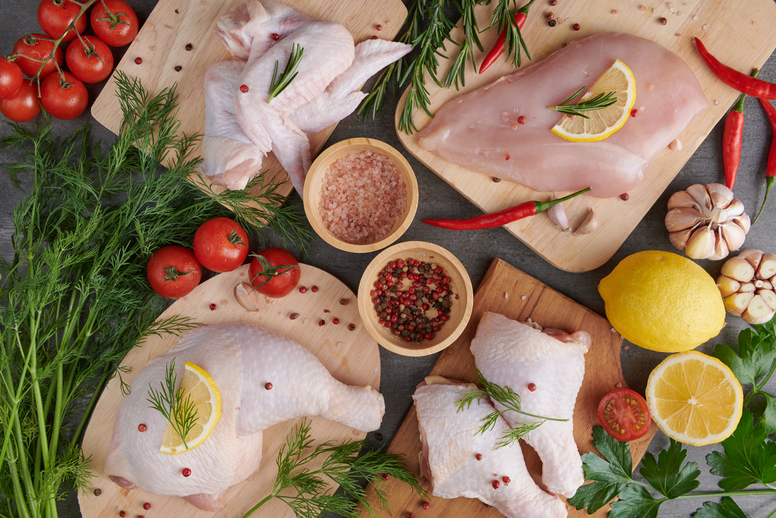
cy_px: 259
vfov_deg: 30.5
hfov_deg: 44.5
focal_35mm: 44
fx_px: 948
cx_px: 388
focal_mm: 44
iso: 250
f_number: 9
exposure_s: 1/160
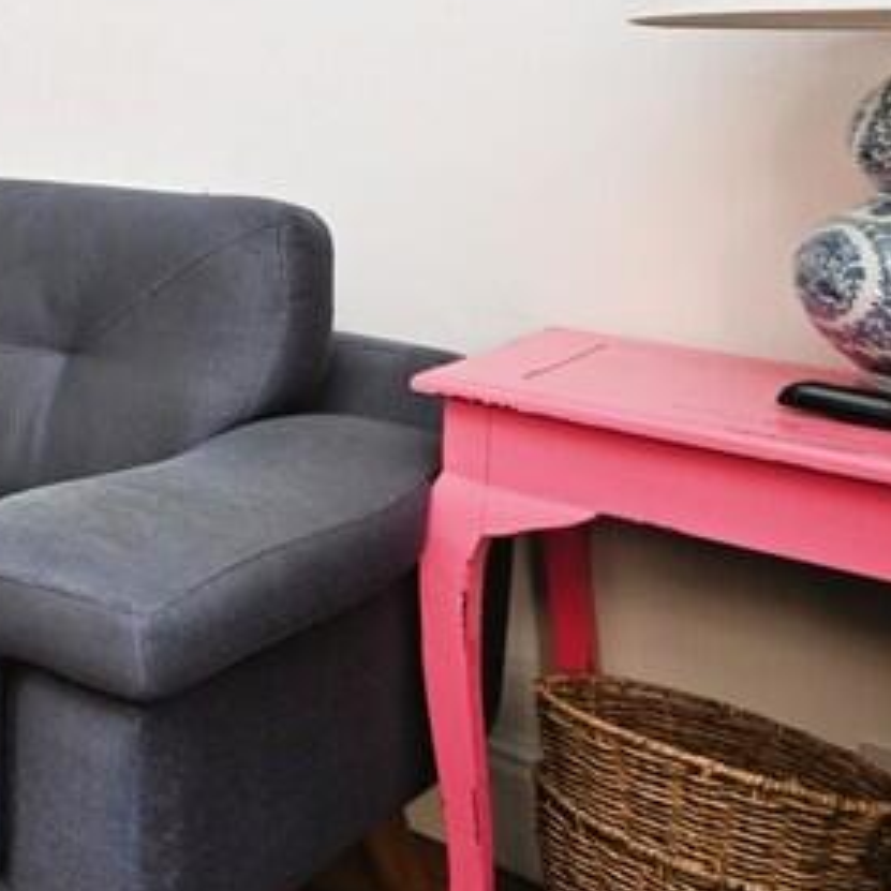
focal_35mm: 44
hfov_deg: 24.0
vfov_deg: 35.7
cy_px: 66
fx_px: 1281
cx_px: -614
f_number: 4
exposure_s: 1/60
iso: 500
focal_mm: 14
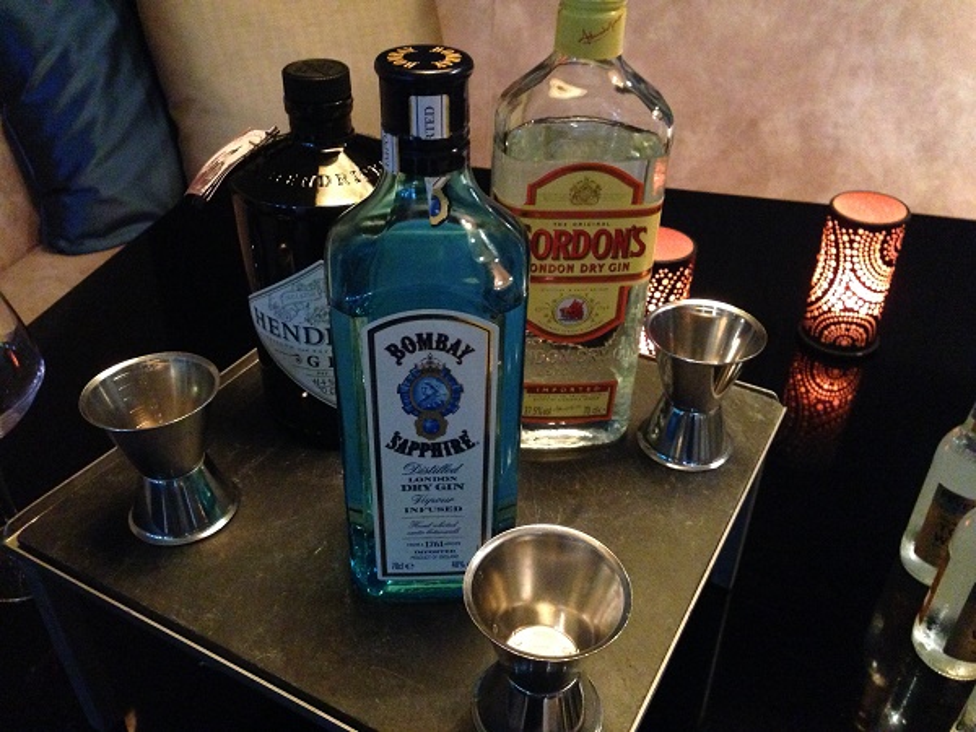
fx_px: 930
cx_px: 488
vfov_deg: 42.9
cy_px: 366
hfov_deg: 55.4
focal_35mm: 33
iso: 800
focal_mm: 4.12
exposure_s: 1/15
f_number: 2.4
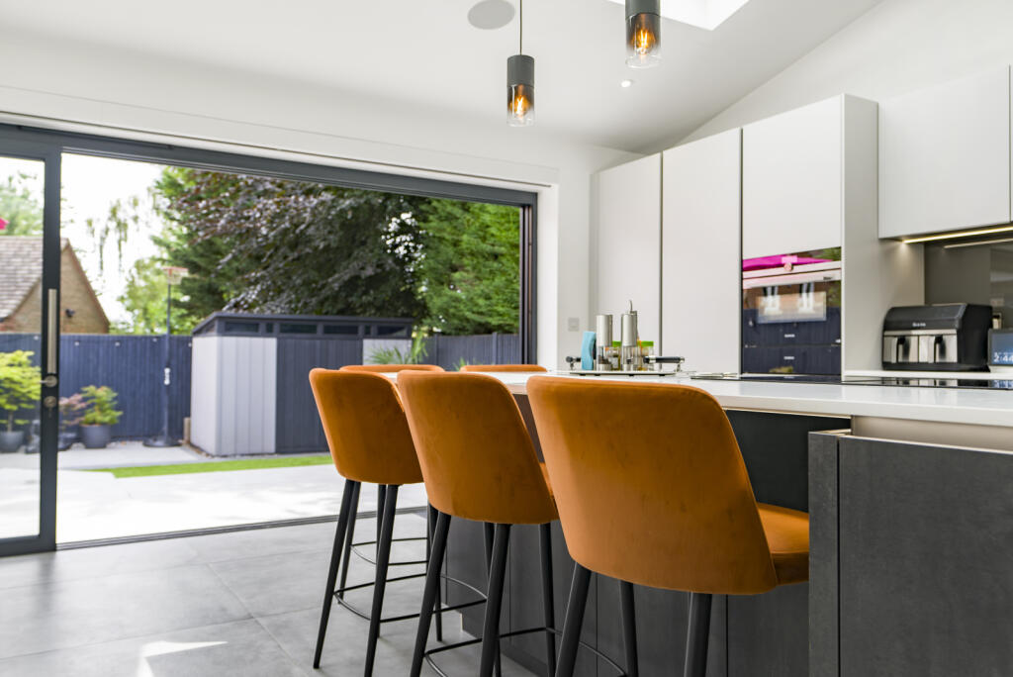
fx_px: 788
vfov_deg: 46.5
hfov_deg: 65.4
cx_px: 506
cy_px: 338
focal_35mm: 28
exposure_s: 1/60
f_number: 4
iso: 80
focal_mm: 28
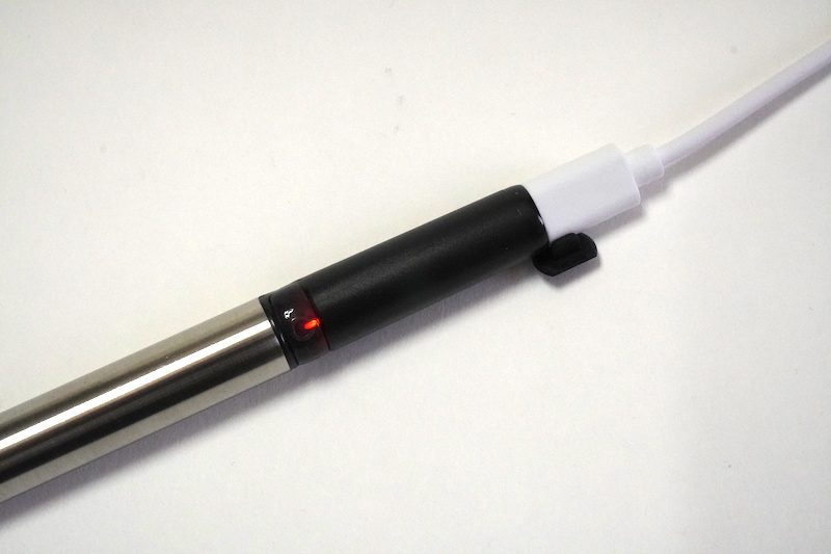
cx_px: 416
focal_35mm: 57
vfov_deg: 23.8
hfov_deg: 35.1
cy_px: 277
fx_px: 1315
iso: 5000
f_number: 16
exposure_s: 1/160
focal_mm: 38
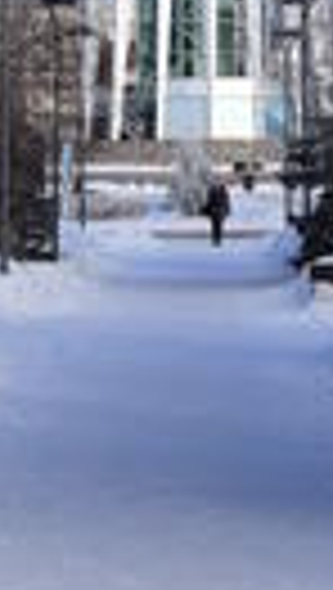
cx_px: 142
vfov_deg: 9.8
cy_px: -491
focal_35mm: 208
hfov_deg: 5.9
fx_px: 3255
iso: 100
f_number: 9
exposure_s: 1/320
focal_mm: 30
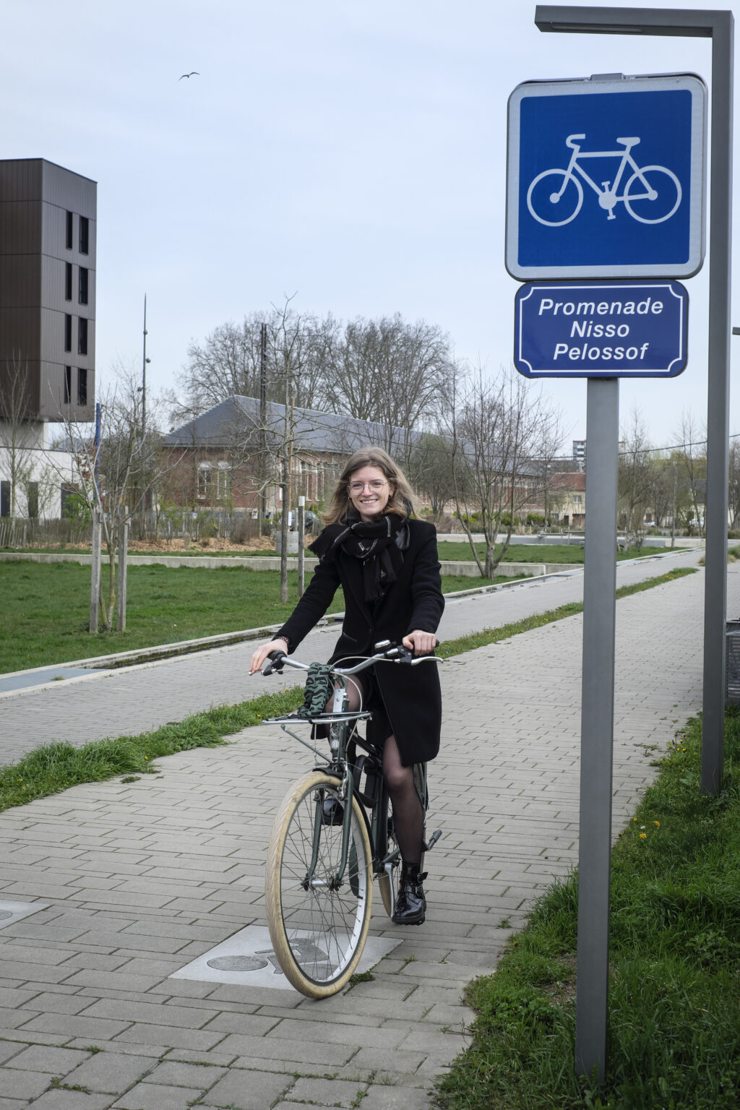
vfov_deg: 37.5
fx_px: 1634
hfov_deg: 25.5
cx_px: 370
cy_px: 555
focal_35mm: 53
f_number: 5.6
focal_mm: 35
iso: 400
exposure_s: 1/850
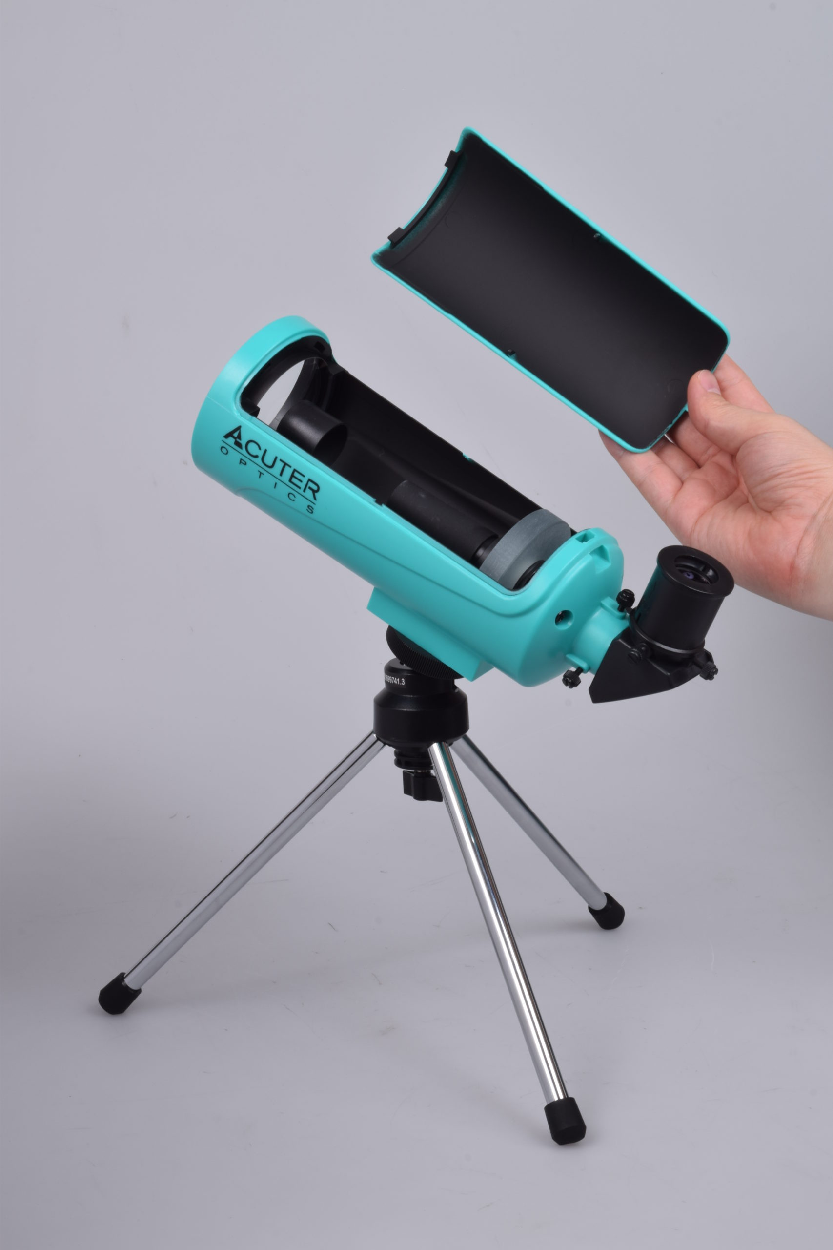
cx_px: 416
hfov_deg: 17.5
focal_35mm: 78
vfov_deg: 26.0
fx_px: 2707
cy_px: 625
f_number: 22
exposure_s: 1/100
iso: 100
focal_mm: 52
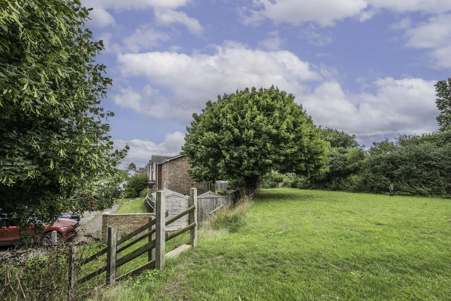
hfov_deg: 104.2
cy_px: 150
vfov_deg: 81.2
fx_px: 175
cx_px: 226
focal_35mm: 14
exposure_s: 1/125
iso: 100
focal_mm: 14
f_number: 9
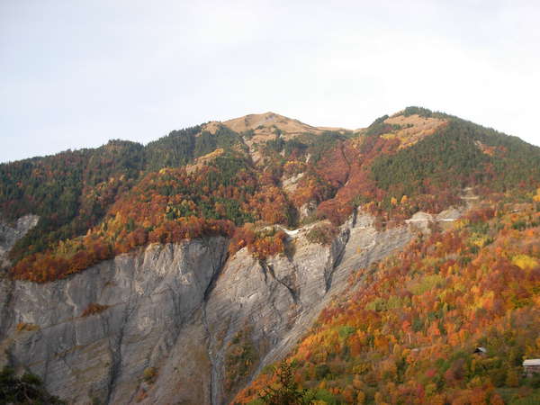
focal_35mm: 38
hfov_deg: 49.0
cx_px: 270
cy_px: 202
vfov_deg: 37.7
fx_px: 593
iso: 79
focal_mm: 6.3
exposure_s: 1/279
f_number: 2.9
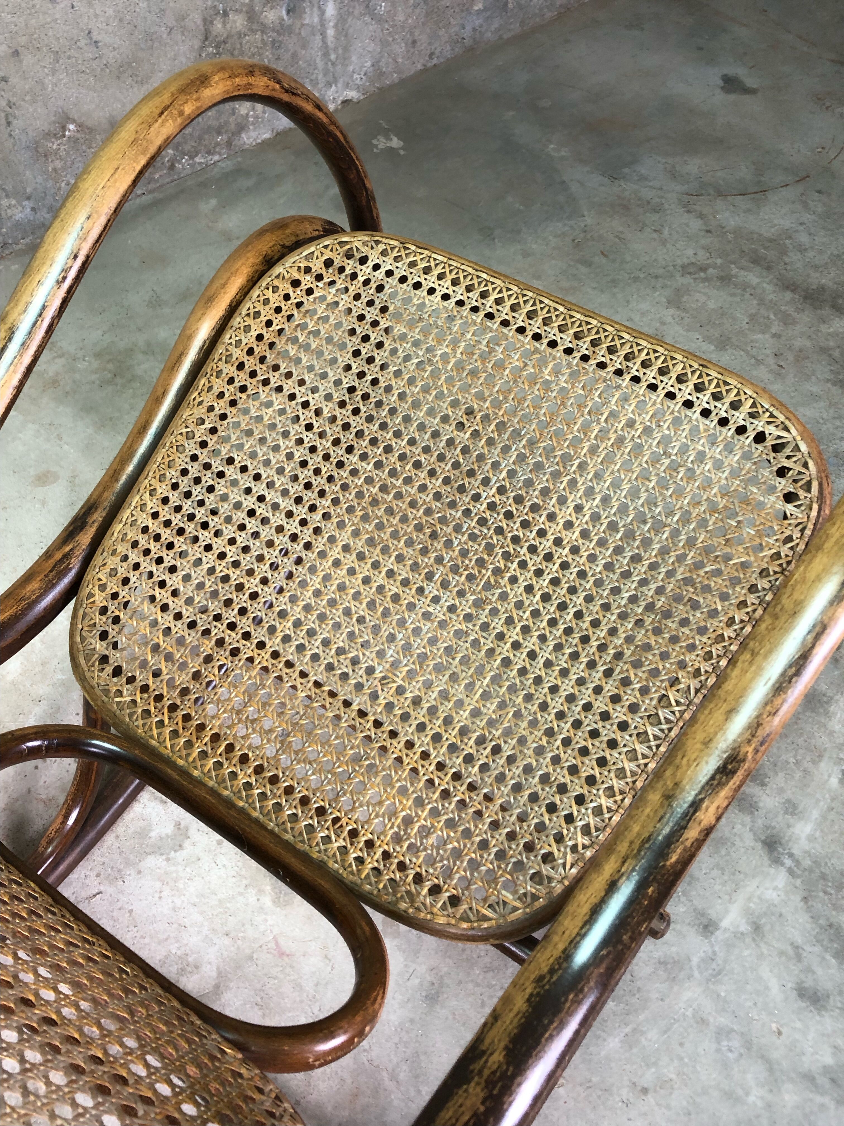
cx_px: 422
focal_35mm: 28
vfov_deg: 63.4
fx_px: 910
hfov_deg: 49.7
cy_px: 563
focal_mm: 3.99
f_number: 1.8
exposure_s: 1/20
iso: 32
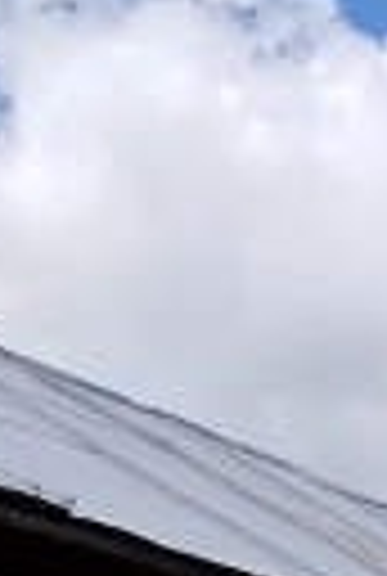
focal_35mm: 86
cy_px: 824
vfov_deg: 20.7
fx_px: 1379
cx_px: 220
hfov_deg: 16.0
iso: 100
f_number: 2.2
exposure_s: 1/3111
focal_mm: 1.42
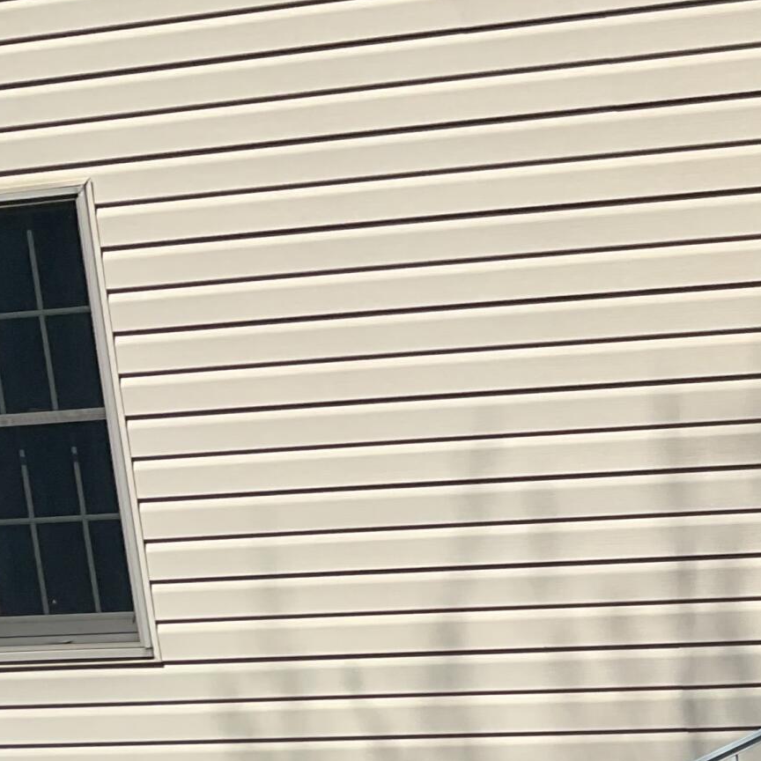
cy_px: 685
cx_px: 1215
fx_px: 2214
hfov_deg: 17.2
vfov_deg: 19.2
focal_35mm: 89
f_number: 1.8
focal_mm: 3
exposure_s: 1/3534
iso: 16
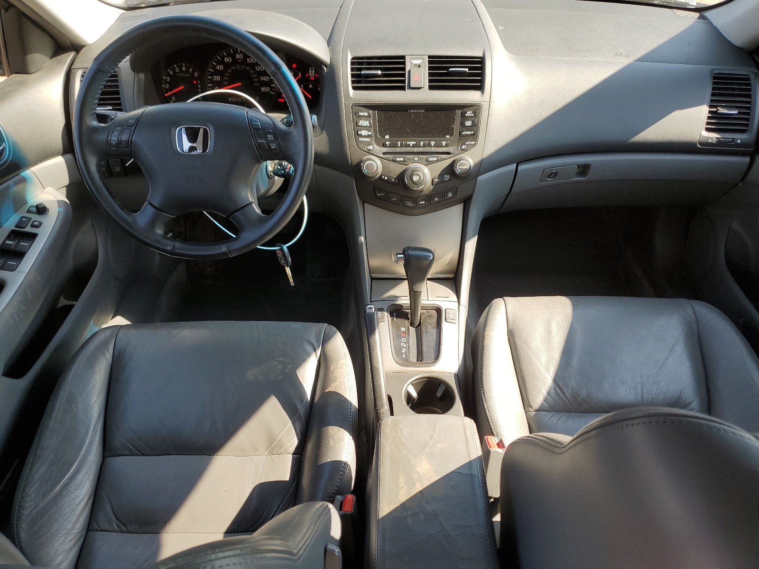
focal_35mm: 26
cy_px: 284
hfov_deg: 67.3
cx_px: 380
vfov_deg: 53.1
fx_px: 570
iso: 50
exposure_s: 1/333
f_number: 1.5
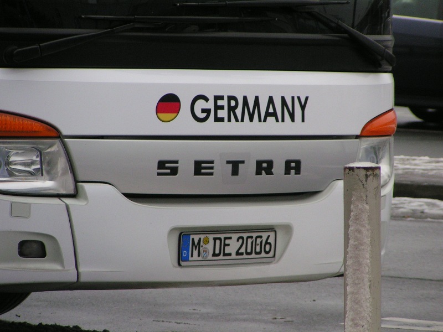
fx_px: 4172
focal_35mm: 326
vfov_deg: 4.6
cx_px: 222
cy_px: 166
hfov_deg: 6.1
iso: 160
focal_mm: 49.8
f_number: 3.5
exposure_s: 1/400
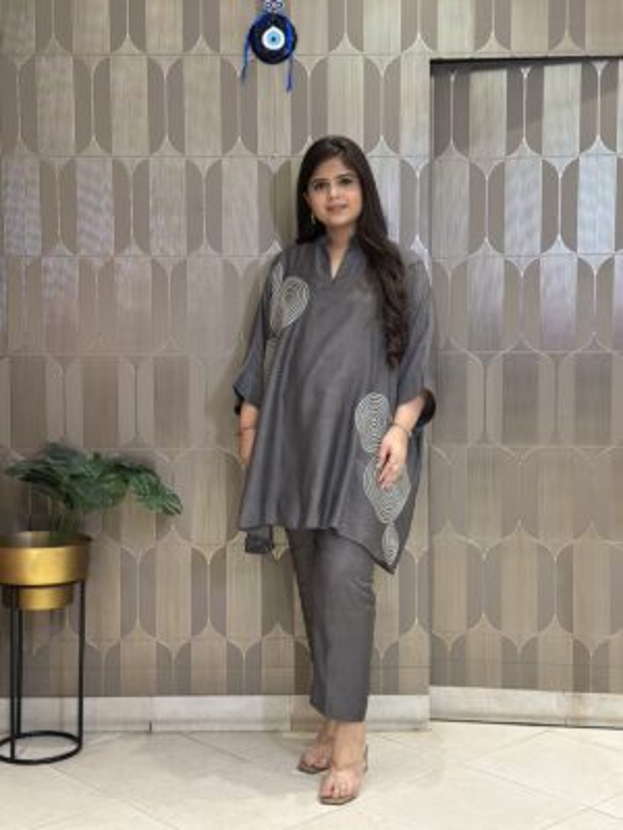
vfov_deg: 39.7
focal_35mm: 48
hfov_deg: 30.3
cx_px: 312
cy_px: 415
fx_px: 1152
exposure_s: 1/50
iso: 160
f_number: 1.78
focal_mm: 6.86
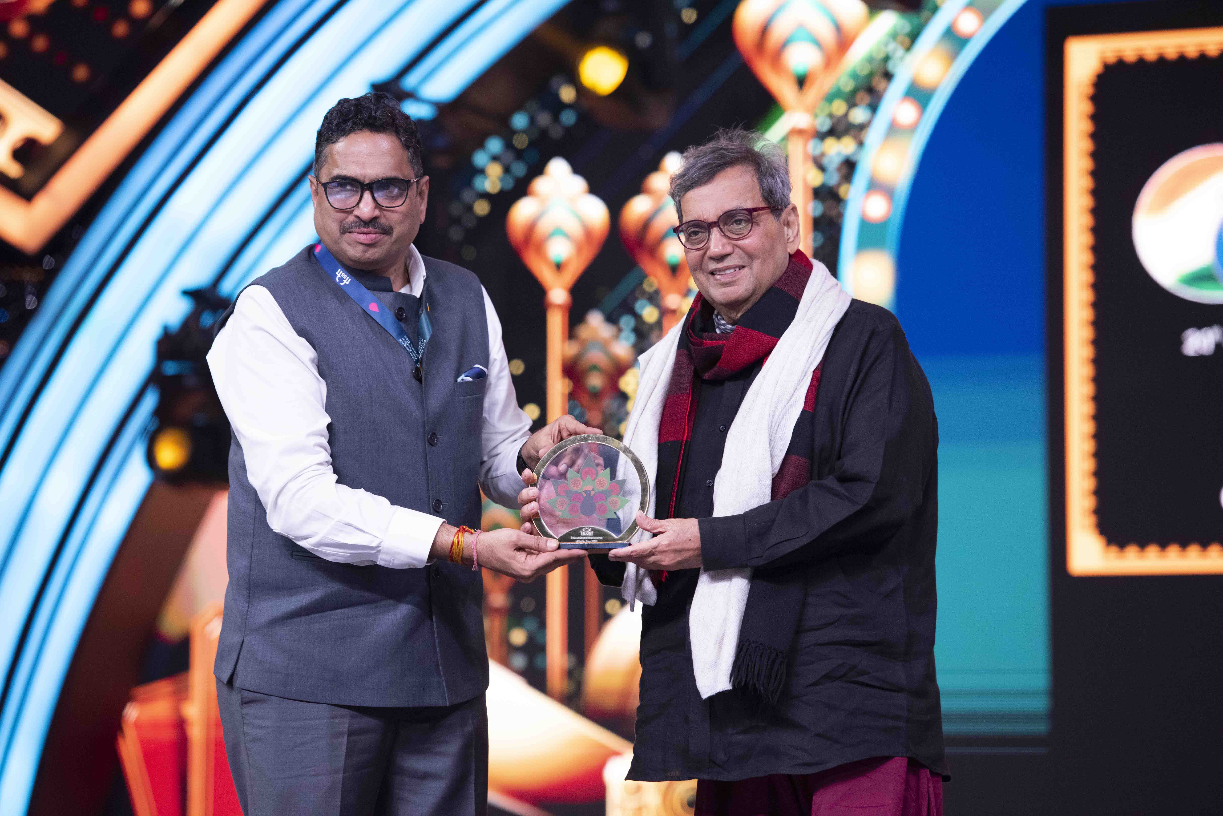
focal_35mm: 160
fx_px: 5437
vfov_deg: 8.6
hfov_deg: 12.8
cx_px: 612
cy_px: 408
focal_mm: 160
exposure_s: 1/320
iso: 3200
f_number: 3.2
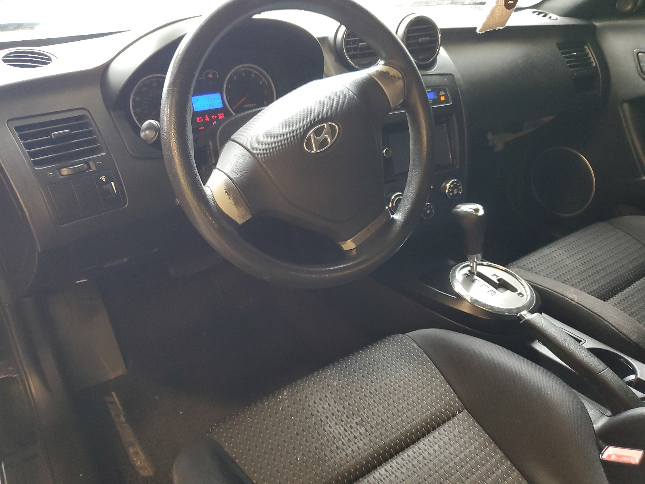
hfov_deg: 67.3
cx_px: 322
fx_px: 484
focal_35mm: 26
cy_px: 242
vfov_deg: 53.1
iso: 189
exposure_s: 1/60.2
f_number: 1.5
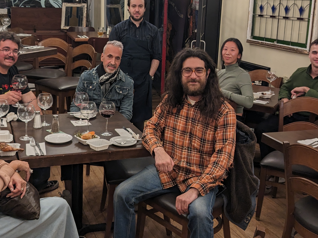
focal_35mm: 45
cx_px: 133
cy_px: 82
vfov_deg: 32.0
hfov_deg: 41.9
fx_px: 413
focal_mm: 4.38
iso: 64
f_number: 1.73
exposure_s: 1/120
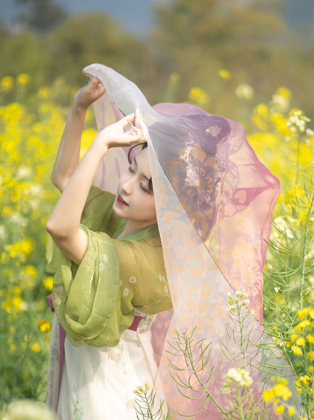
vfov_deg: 15.5
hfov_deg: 11.7
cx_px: 171
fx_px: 1537
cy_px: 309
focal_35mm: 127
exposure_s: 1/2000
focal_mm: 85
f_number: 1.8
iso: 64
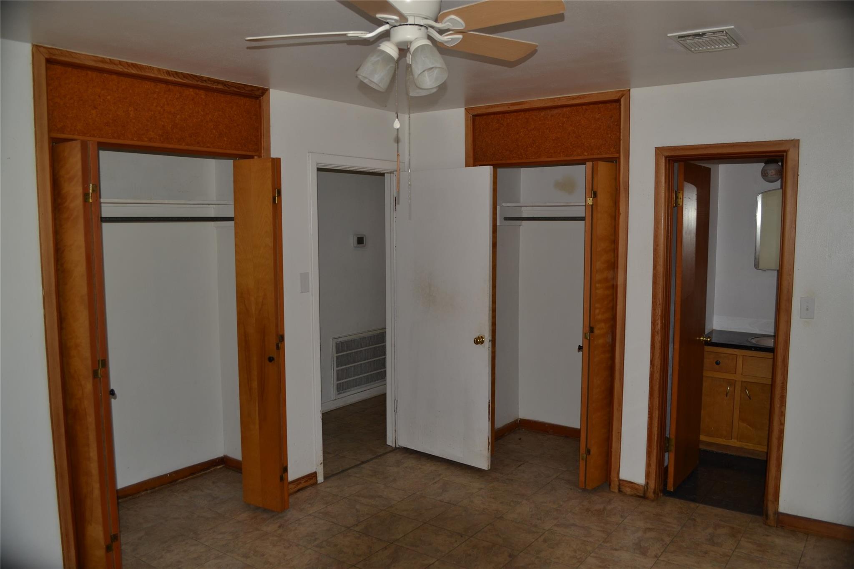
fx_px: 640
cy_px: 284
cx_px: 427
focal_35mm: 27
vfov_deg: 47.9
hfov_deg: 67.4
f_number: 3.5
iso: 100
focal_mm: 18
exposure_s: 1/60
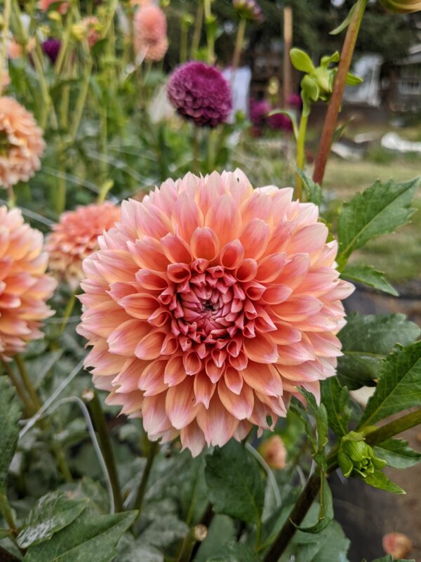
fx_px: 438
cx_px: 210
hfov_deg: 51.4
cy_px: 281
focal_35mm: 27
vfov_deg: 65.3
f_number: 1.73
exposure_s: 1/1565
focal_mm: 4.38
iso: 57
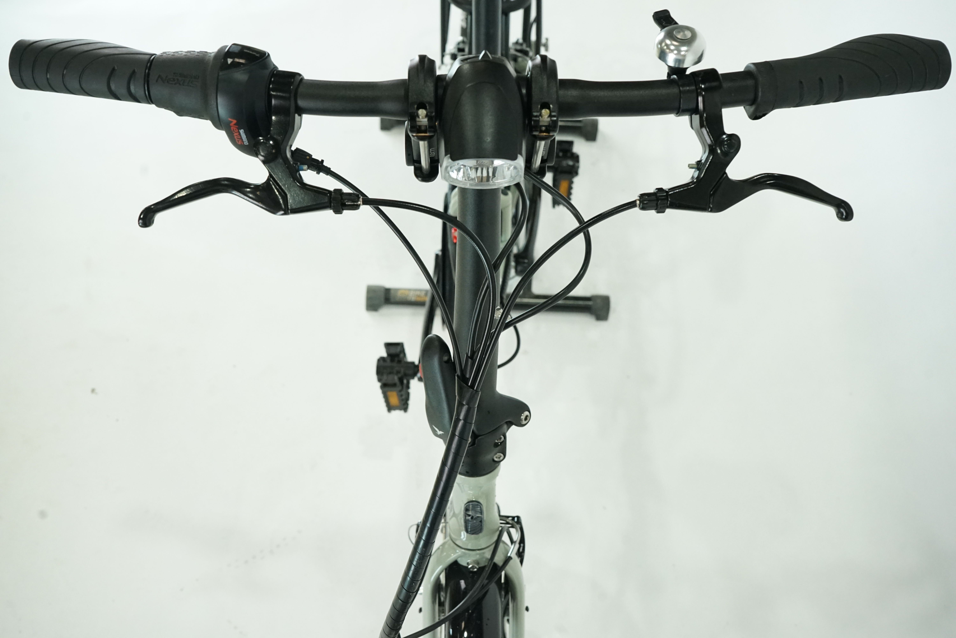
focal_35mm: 40
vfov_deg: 33.4
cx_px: 478
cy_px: 319
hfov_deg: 48.5
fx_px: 1062
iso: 3200
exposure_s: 1/200
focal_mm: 40
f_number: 8
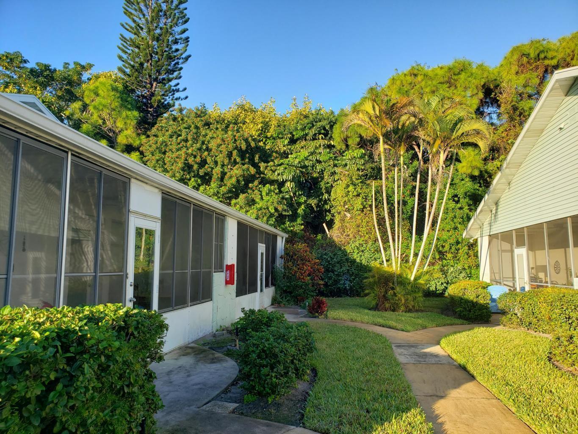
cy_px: 217
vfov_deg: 53.1
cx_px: 289
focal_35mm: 26
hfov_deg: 67.3
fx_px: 434
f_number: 2.4
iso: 50
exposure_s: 1/463
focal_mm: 4.3
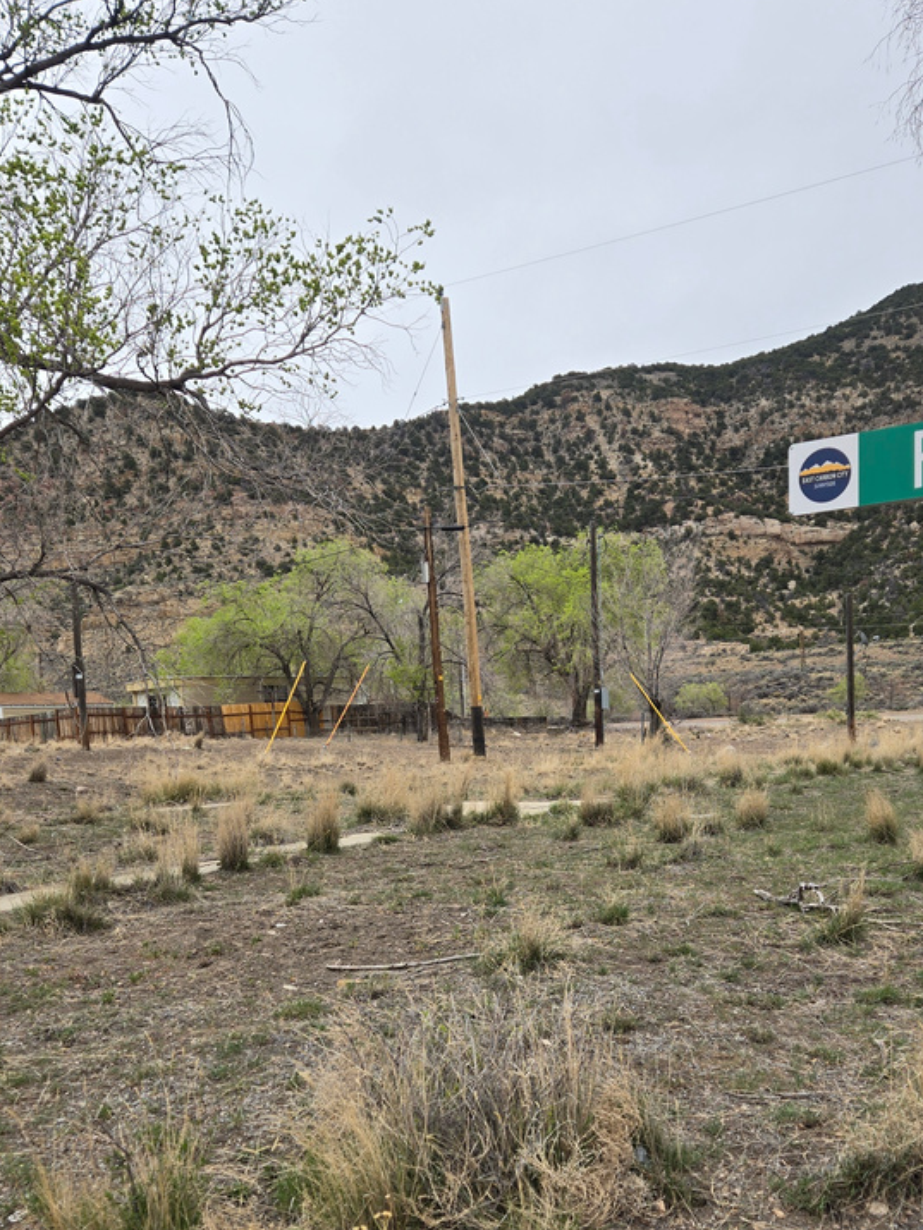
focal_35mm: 37
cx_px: 497
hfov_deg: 38.6
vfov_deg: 49.3
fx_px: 1315
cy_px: 814
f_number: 1.8
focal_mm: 5.4
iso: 25
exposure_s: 1/955
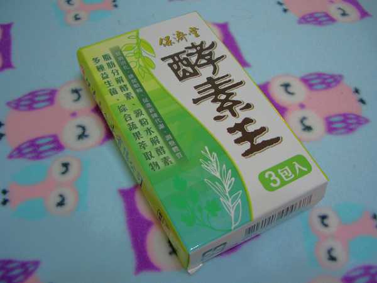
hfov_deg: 52.6
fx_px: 381
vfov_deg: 40.7
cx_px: 188
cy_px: 142
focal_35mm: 35
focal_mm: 5.8
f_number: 2.6
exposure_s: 1/30
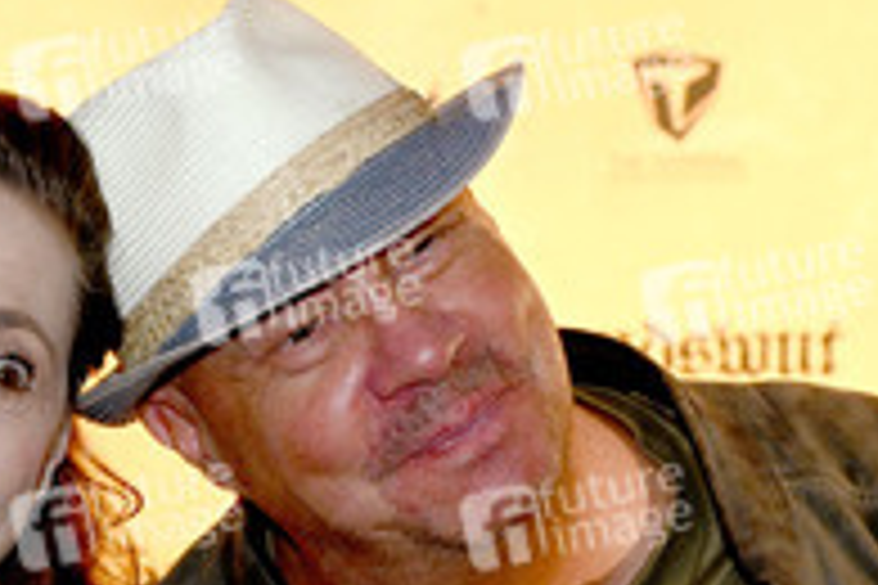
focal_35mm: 150
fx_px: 3658
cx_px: 187
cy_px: 630
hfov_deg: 13.6
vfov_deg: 9.1
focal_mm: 65
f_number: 6
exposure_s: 1/200
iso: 2500
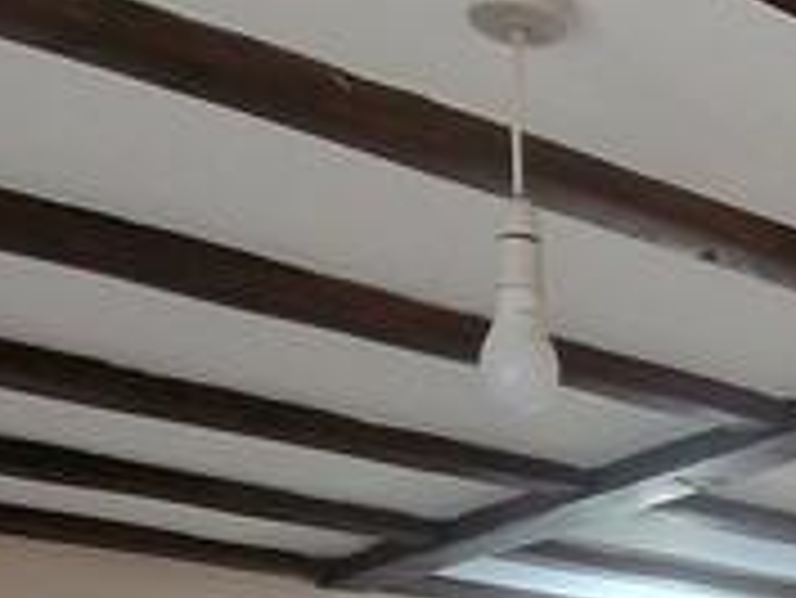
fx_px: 1726
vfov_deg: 17.5
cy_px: 926
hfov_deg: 22.5
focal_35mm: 75
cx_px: 1106
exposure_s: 1/33
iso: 320
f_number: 2.2
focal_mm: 2.2
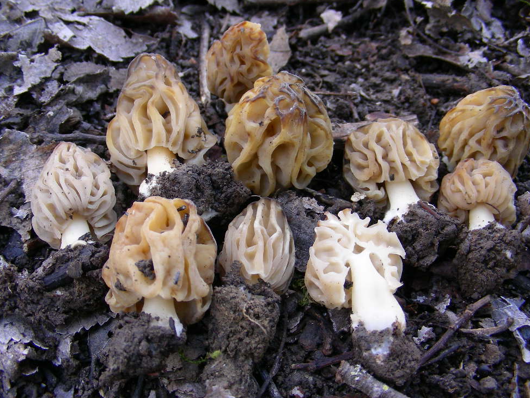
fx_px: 613
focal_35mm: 40
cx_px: 274
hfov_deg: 46.8
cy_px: 198
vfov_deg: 36.0
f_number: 3.5
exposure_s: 1/23.6
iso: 50
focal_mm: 6.3
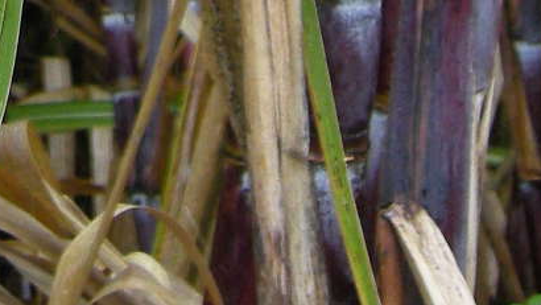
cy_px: -803
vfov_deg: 5.0
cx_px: -240
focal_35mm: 223
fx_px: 3200
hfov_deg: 9.4
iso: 131
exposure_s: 1/54
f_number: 2.7
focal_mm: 7.5
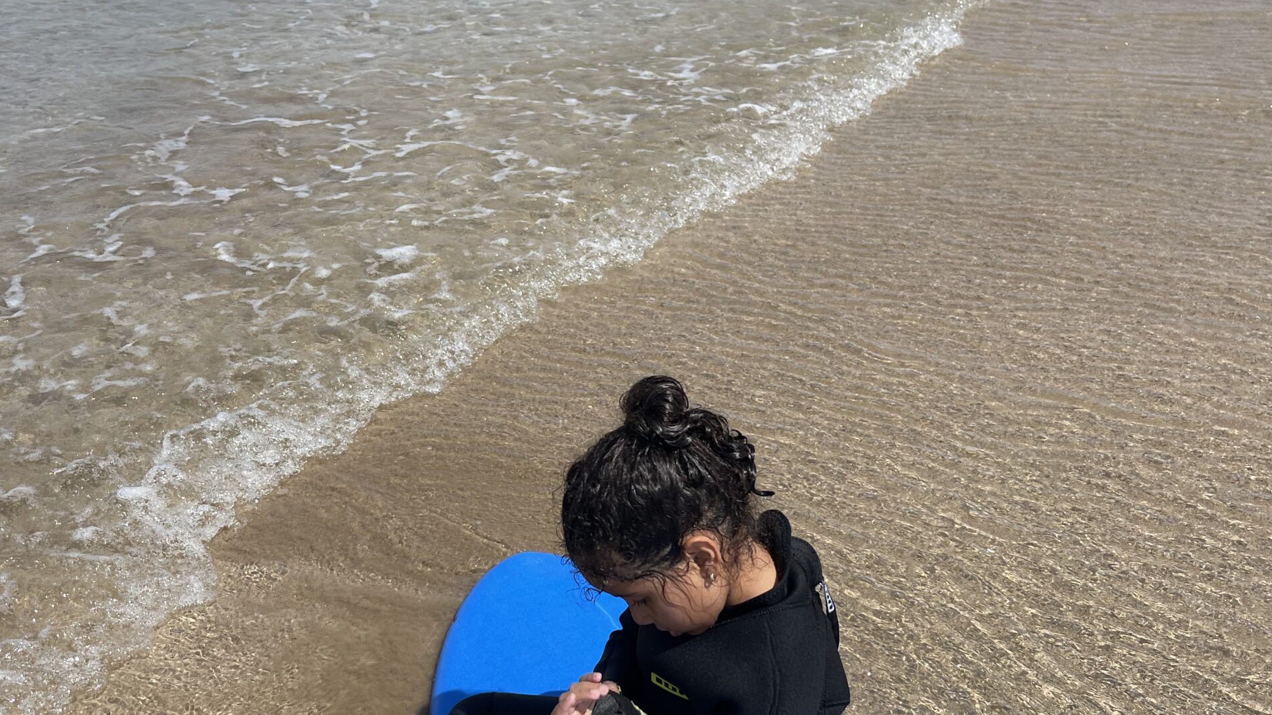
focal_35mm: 38
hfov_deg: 52.8
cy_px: 477
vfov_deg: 30.9
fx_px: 1282
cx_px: 635
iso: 50
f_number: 1.6
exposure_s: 1/5376
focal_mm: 5.1
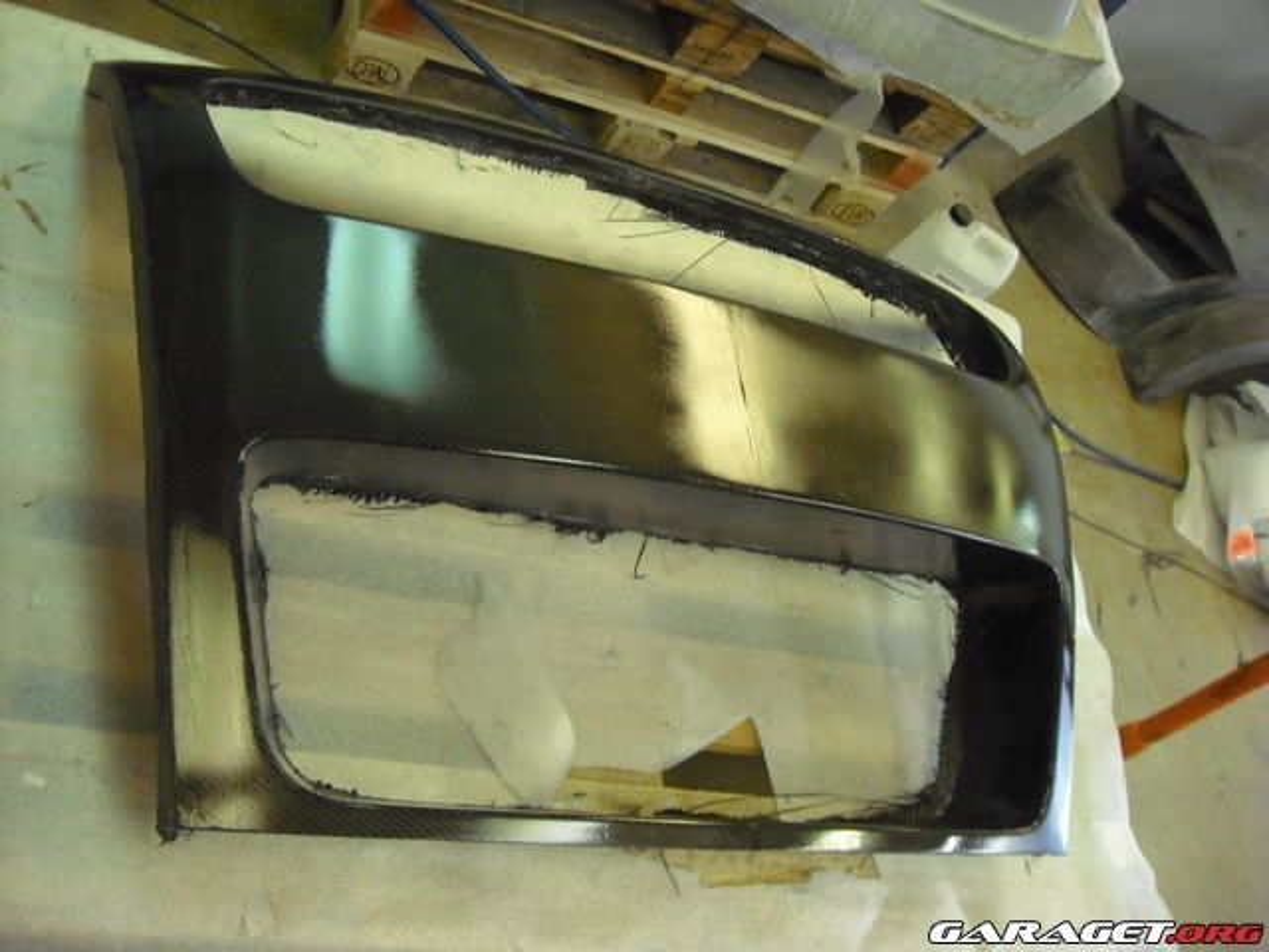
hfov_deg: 50.1
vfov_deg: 38.7
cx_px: 634
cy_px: 476
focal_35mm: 37
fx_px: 1356
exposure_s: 1/50
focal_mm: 6.2
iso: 400
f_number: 2.7
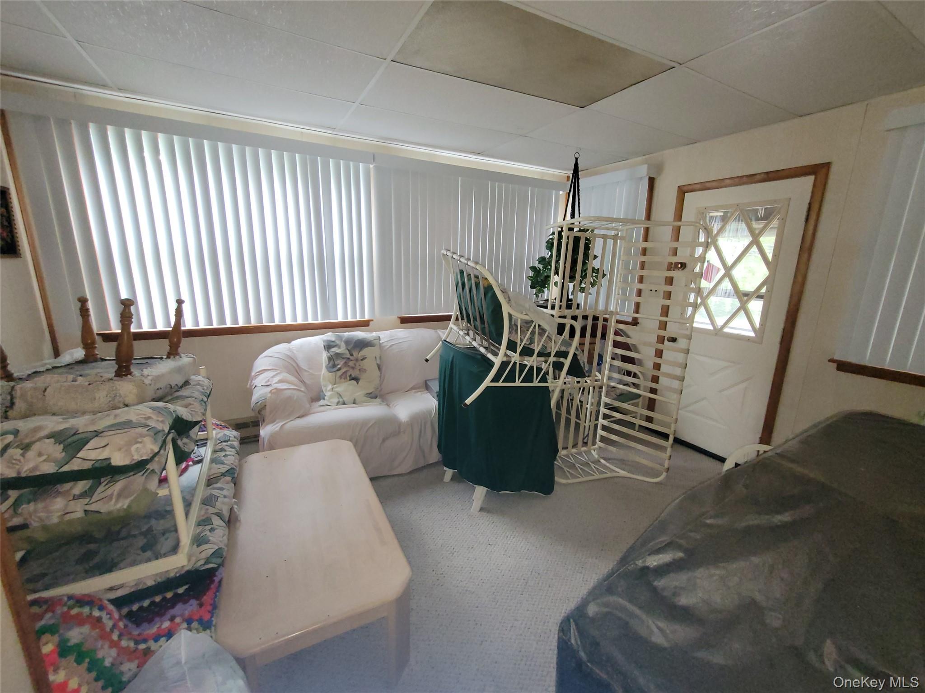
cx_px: 462
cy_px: 346
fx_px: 347
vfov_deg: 89.9
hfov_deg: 106.2
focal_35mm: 13
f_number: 2.2
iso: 320
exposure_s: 1/40
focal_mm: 2.2
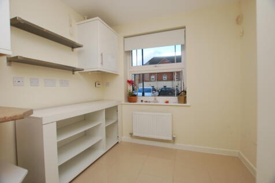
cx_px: 138
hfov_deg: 100.4
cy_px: 92
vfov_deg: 77.3
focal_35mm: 15
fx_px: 115
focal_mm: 10
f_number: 4.5
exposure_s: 1/80
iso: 100
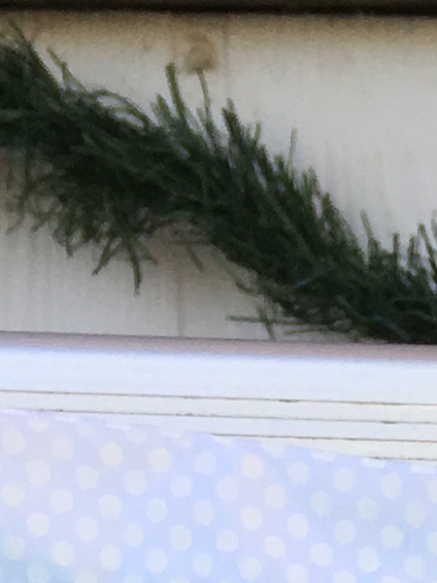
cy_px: 1578
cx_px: 754
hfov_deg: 7.4
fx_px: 3282
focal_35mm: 195
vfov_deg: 8.8
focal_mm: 4.15
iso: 25
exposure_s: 1/242
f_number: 2.2
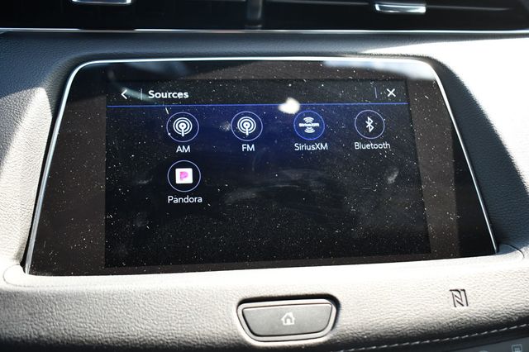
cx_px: 264
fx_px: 617
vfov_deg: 31.9
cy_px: 176
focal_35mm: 42
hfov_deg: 46.4
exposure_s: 1/250
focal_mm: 28
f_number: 4.2
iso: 800
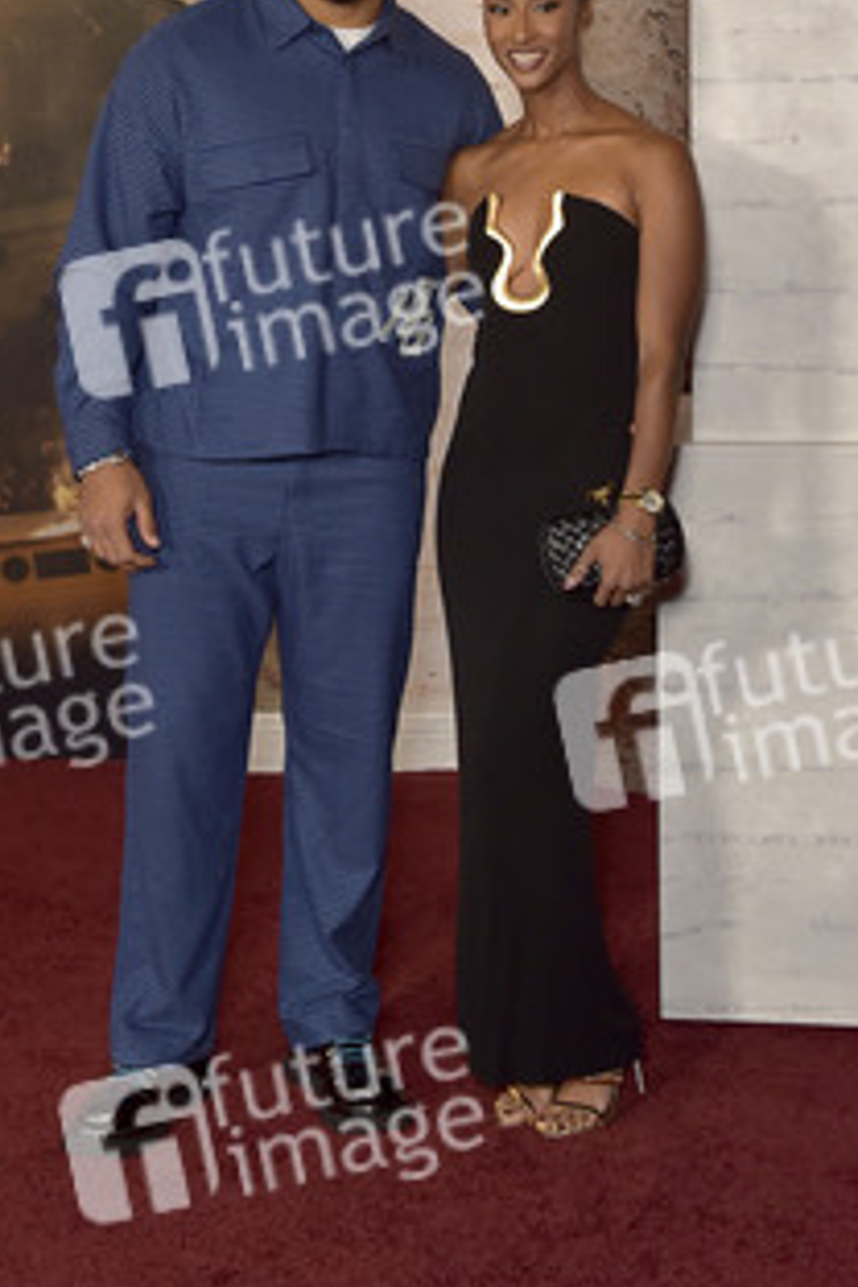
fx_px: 2109
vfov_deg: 33.8
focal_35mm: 59
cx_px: 394
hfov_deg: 23.0
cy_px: 507
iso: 1000
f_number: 5.6
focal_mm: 46
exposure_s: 1/250
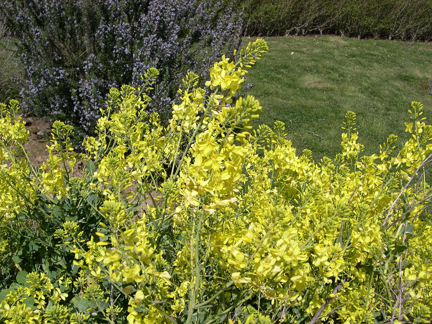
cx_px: 216
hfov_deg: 49.0
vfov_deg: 37.7
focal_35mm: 38
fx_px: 474
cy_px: 162
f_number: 7.6
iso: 100
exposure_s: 1/292
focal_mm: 8
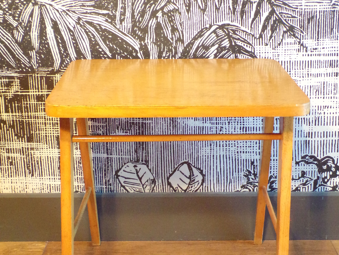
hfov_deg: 33.8
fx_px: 558
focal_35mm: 57
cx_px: 170
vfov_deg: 25.6
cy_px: 149
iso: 756
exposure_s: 1/20
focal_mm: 7.6
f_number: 3.4
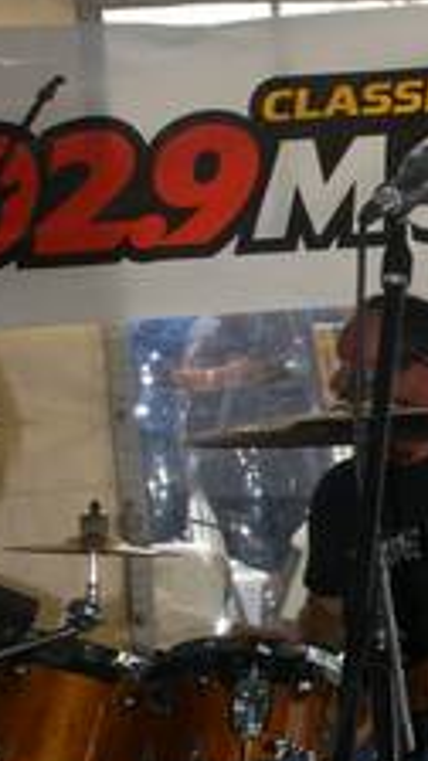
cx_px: 825
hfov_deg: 8.5
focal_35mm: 136
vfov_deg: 15.8
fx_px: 2744
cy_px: 387
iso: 100
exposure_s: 1/80
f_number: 13
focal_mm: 26
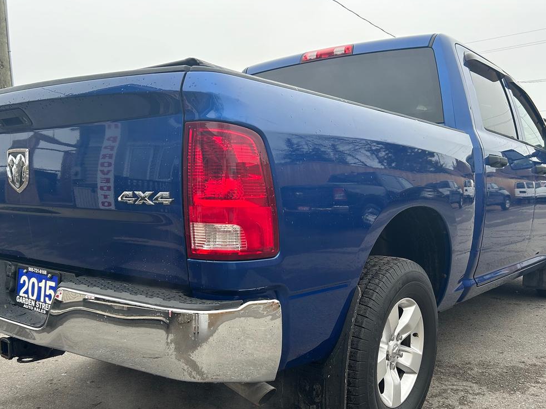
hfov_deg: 53.9
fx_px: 536
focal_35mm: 34
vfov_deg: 41.4
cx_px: 258
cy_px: 260
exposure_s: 1/306
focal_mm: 5.7
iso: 50
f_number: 1.5
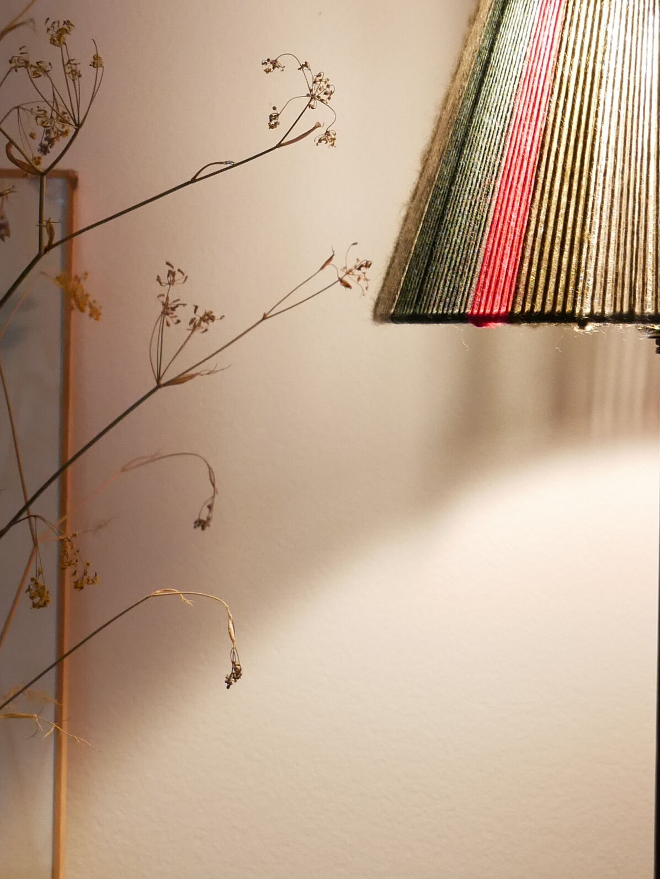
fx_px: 2490
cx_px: 488
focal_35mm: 98
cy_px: 315
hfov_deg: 15.0
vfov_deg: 20.0
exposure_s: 1/60
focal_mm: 17
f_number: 3.8
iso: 1000
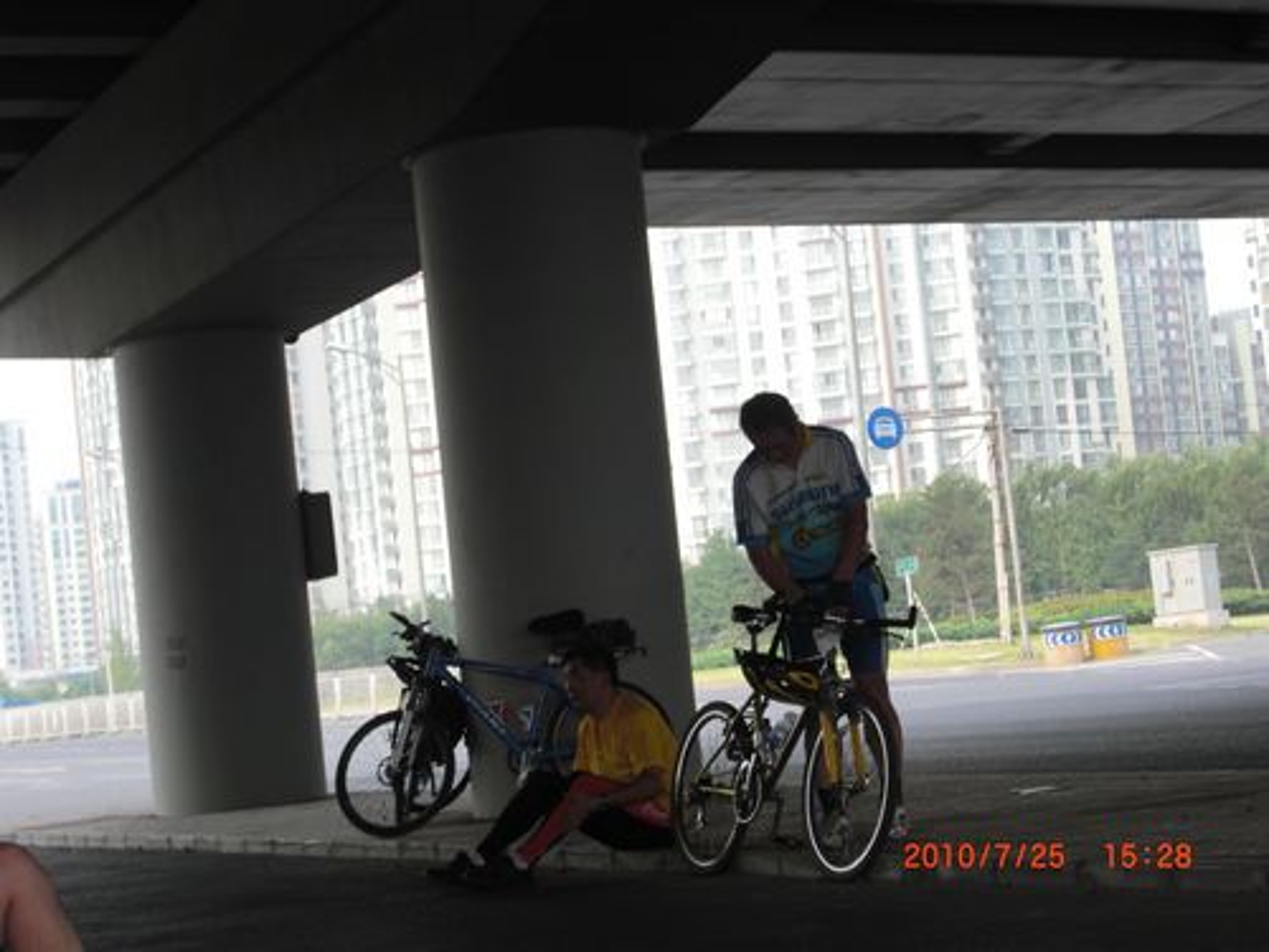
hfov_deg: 22.0
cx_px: 634
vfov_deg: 16.6
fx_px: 3263
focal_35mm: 89
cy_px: 476
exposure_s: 1/100
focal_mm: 15.7
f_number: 4.8
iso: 50
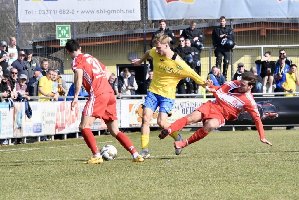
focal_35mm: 400
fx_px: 3322
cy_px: 100
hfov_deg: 5.2
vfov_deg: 3.4
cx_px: 150
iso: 8000
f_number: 22
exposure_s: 1/1600
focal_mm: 400
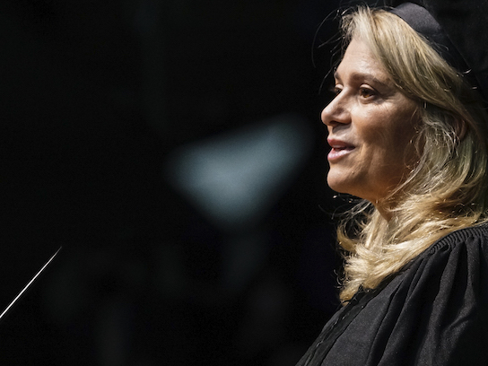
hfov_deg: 4.7
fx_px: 5977
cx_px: 230
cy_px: 242
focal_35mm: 424
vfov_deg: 3.5
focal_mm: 200
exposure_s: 1/250
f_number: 5.6
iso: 3200
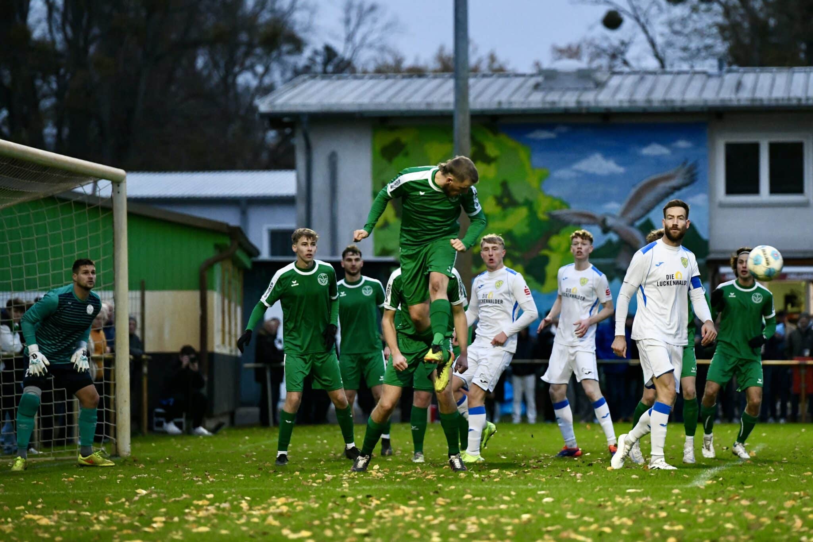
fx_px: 3500
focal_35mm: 155
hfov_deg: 13.3
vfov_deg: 8.9
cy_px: 271
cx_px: 406
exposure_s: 1/1600
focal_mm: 155
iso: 8000
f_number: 2.8
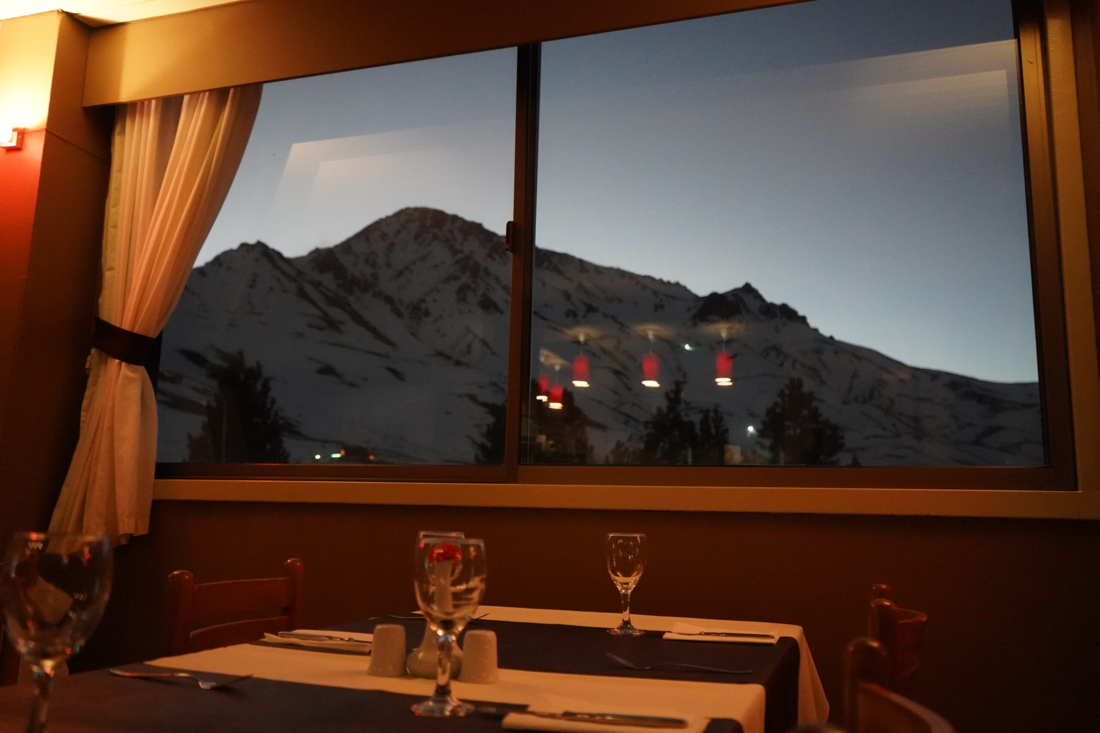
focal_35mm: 29
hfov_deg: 63.7
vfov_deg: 45.0
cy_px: 366
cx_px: 550
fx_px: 886
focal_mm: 29
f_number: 3.5
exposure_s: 1/100
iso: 12800
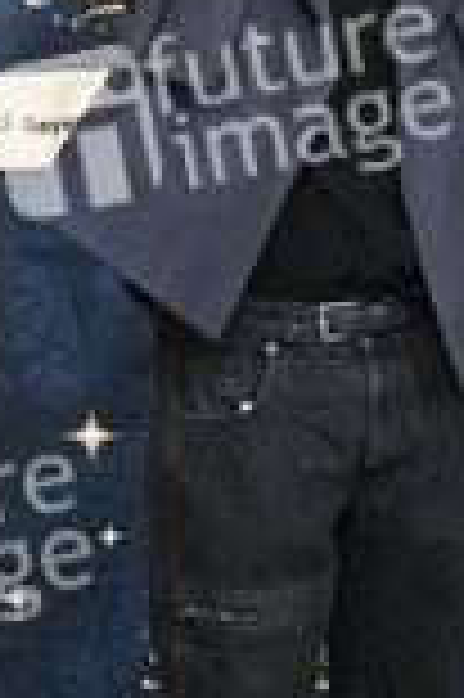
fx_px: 2848
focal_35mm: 147
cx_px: 351
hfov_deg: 9.3
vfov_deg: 14.0
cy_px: 338
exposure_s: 1/160
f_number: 2.8
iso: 500
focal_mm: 57
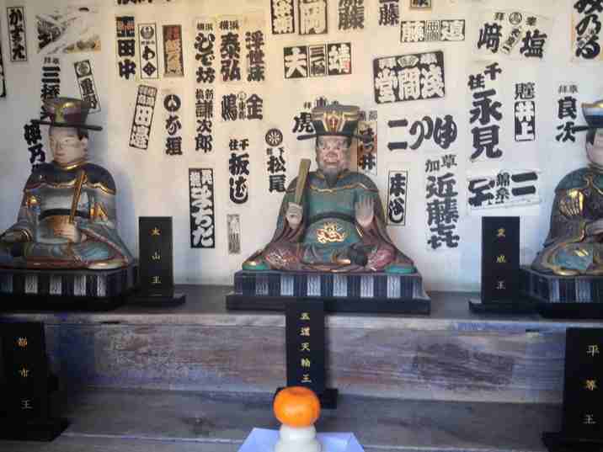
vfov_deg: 40.7
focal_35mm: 35
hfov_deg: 52.6
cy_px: 226
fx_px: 610
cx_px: 302
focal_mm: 4.28
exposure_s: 1/20
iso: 100
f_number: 2.4
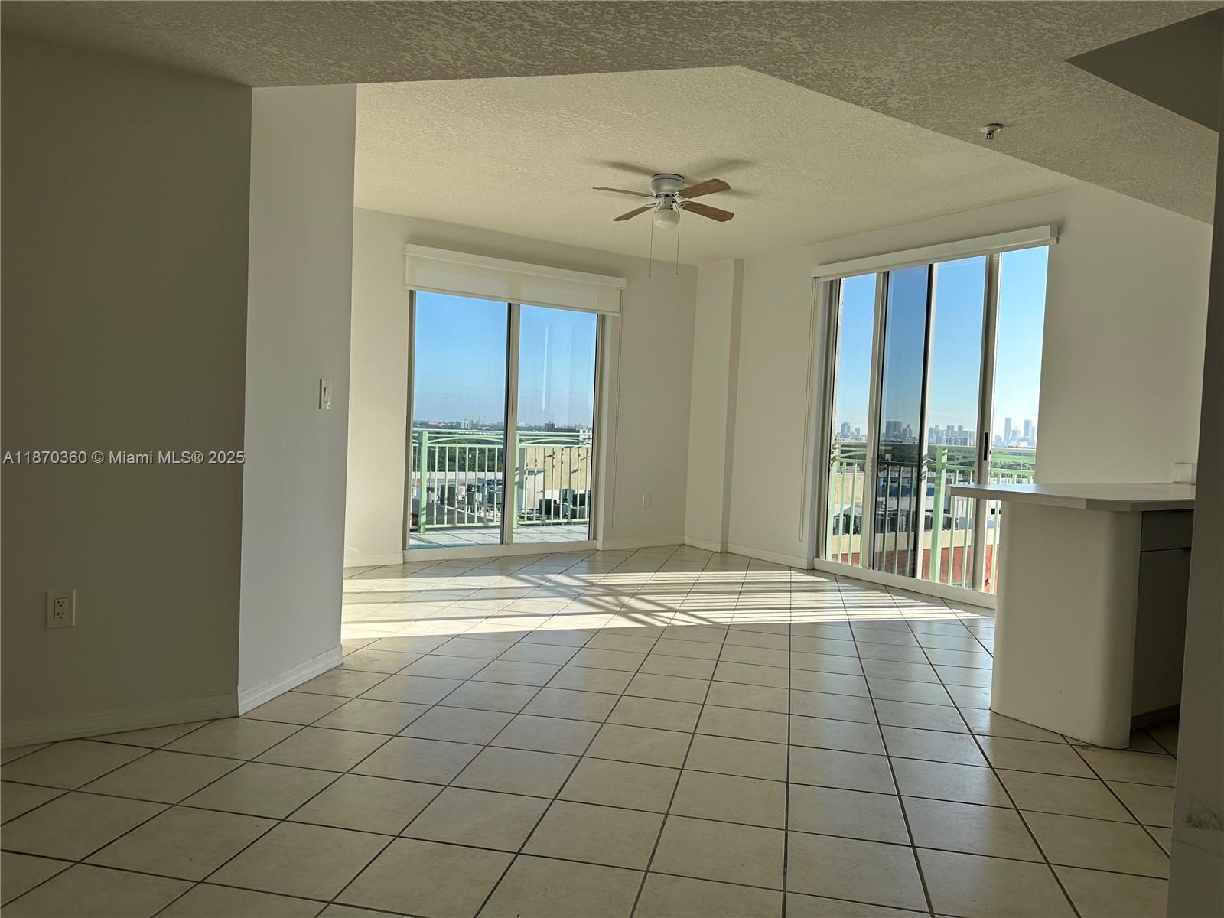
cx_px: 612
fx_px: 849
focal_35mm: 24
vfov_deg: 56.8
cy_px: 459
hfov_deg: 71.6
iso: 80
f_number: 1.78
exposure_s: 1/1412
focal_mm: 6.86
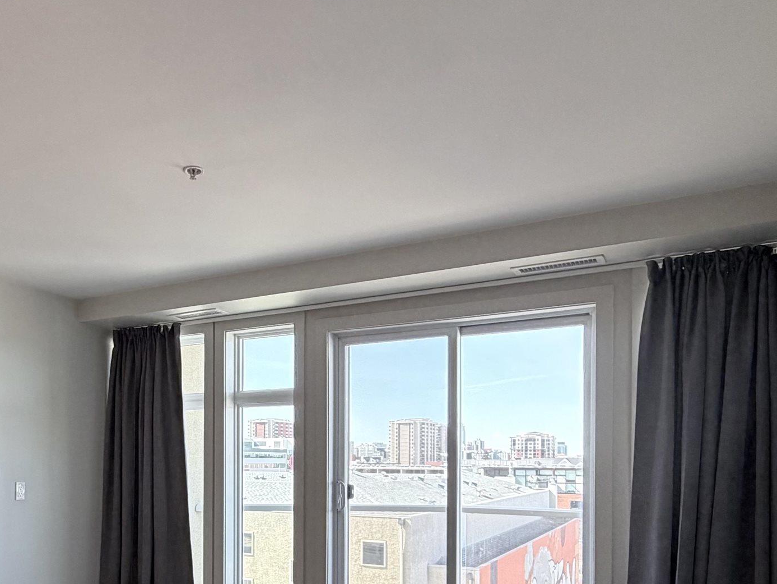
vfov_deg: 43.5
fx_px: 696
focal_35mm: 31
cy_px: 459
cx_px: 257
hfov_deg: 57.0
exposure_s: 1/120
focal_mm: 2.22
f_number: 2.2
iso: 200
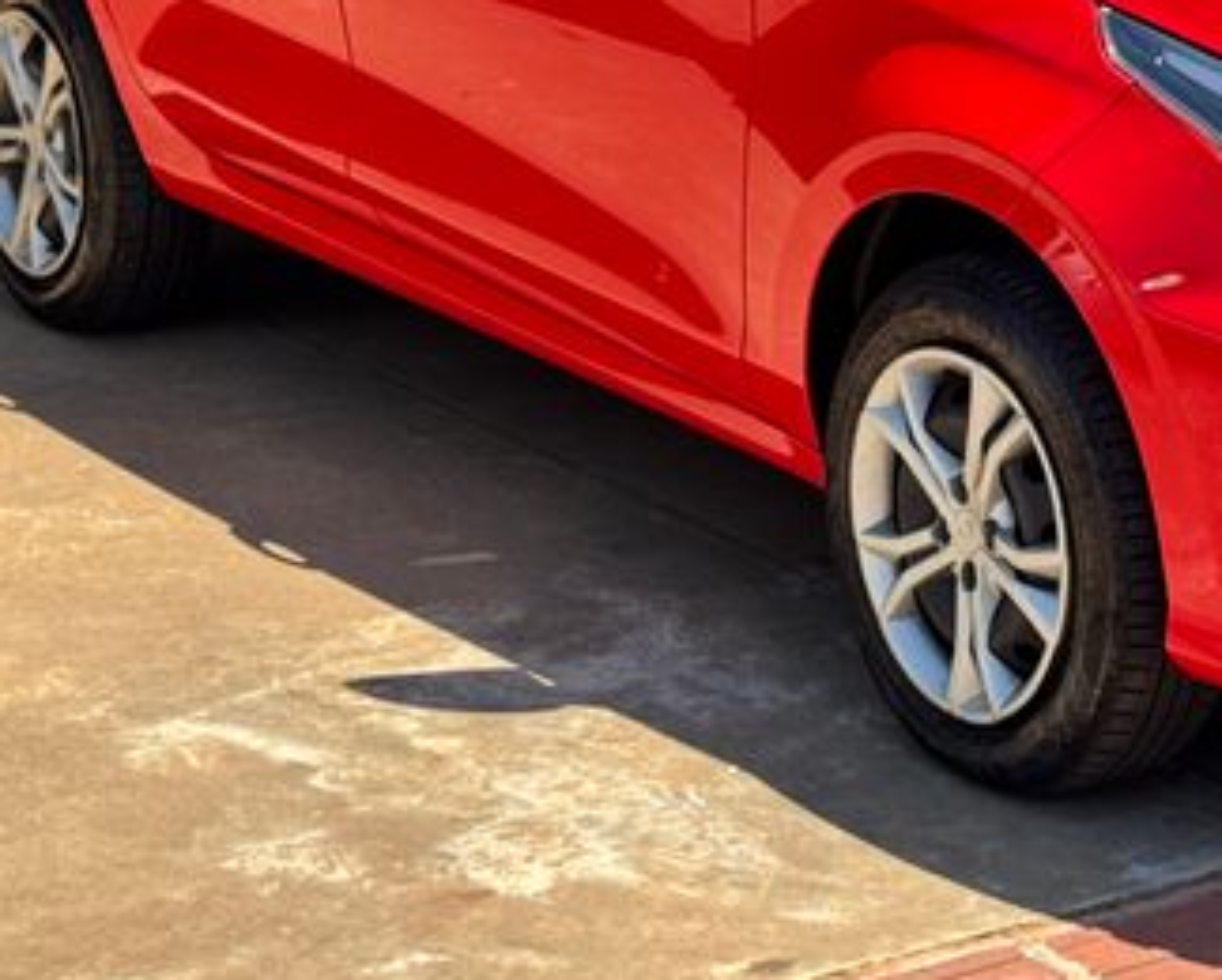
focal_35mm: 117
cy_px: 117
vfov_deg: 13.1
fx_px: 4237
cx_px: 1211
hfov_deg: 16.1
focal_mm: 6.76
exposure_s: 1/2513
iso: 64
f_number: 1.78
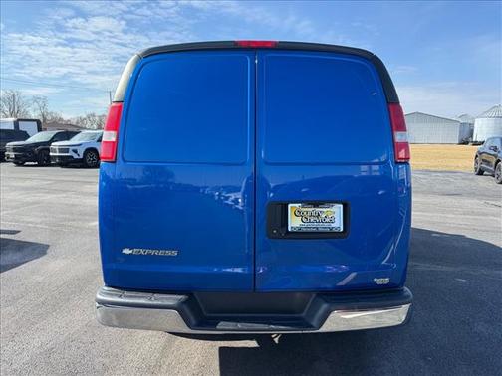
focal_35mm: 24
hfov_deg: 71.6
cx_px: 251
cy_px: 188
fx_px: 348
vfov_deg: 56.8
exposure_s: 1/1770
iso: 80
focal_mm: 6.76
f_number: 1.78
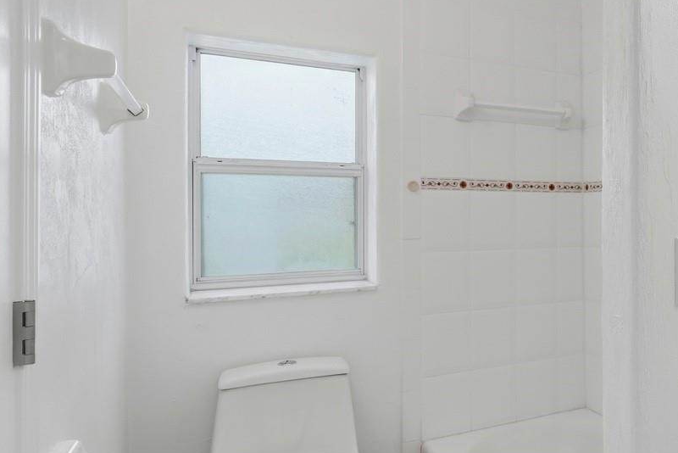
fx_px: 603
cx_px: 657
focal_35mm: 32
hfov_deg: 49.5
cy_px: 203
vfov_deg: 41.1
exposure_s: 1/4000
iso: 2500
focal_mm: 16
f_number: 8
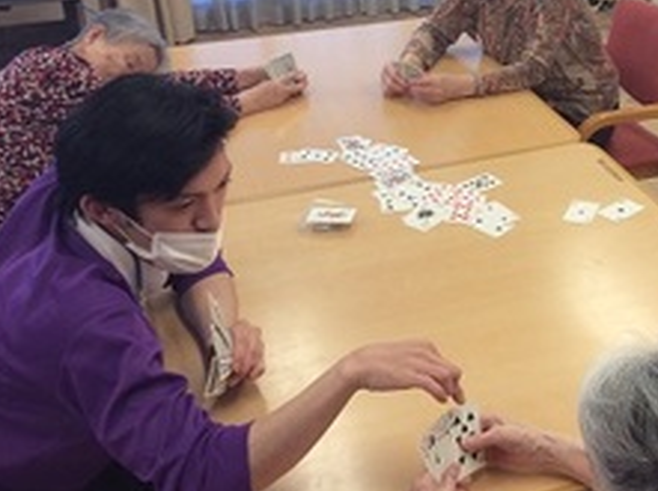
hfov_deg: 32.5
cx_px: 512
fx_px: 1101
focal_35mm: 58
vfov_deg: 25.0
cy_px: 153
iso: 32
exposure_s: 1/30
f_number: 2.4
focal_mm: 3.3
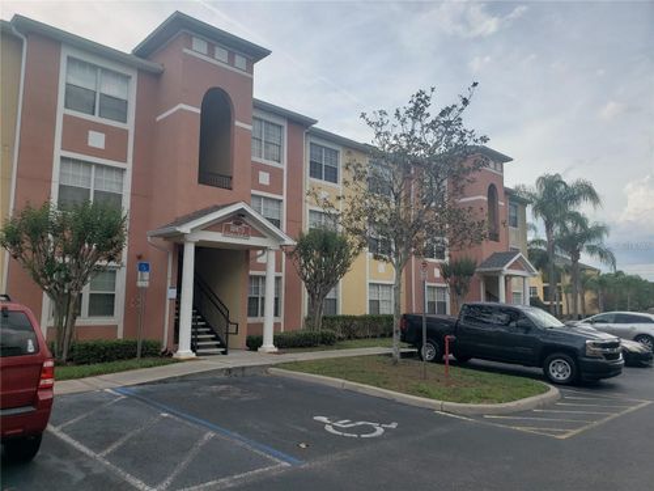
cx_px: 327
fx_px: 491
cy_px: 246
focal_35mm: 26
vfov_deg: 53.1
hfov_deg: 67.3
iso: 50
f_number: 2.4
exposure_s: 1/932
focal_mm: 4.3
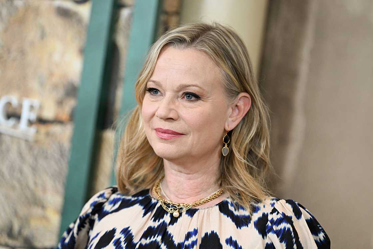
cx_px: 186
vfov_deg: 9.2
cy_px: 124
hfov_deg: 13.7
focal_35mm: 150
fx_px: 1554
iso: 2500
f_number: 2.8
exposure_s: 1/320
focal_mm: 150
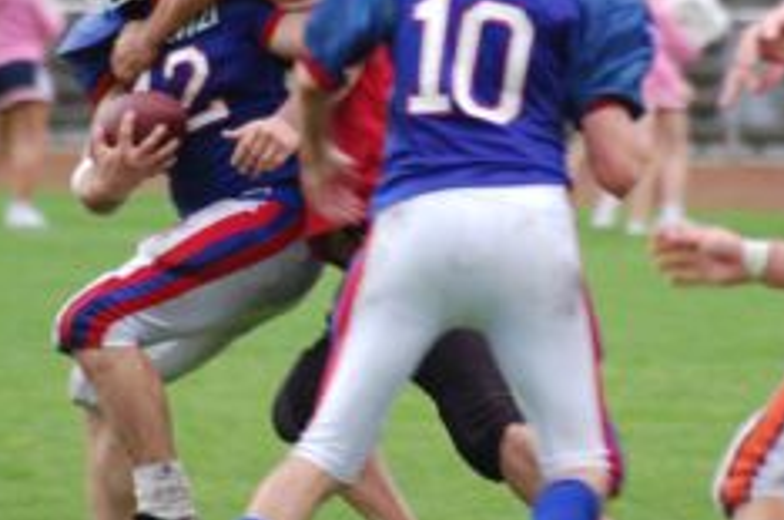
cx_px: 427
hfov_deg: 3.2
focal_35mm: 639
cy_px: 67
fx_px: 13888
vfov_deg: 2.1
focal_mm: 220
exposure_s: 1/250
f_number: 5.3
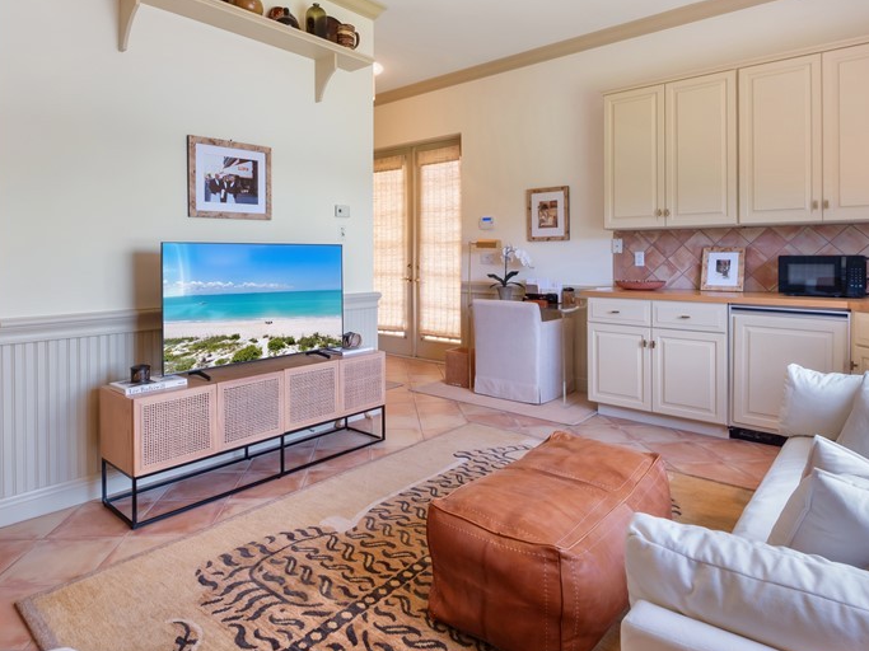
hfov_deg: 79.0
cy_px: 257
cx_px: 417
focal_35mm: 21
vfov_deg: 62.8
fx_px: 527
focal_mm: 7
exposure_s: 1/5
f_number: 7.1
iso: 200
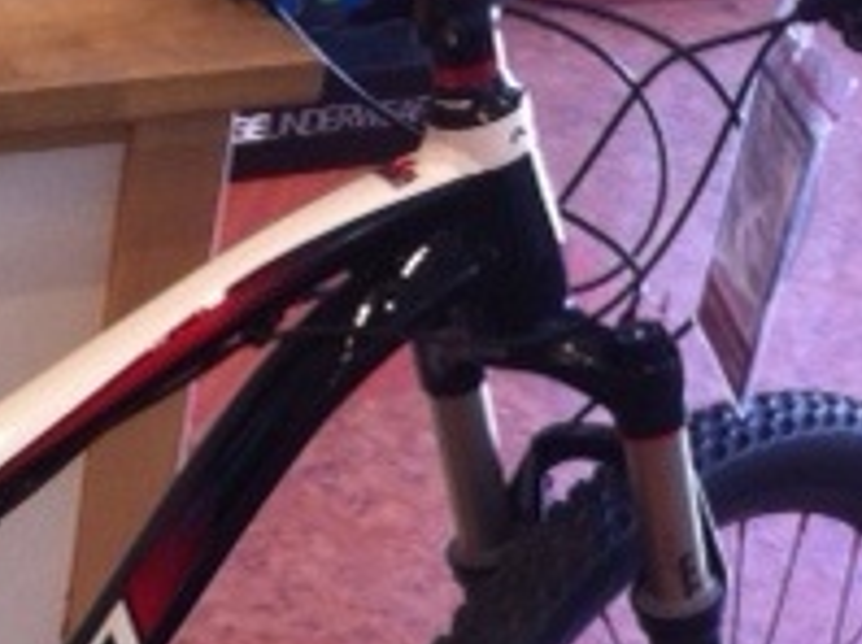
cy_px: 870
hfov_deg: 17.1
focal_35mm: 113
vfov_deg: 12.6
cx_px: 0
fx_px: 2810
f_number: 2.8
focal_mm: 3.85
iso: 125
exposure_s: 1/15
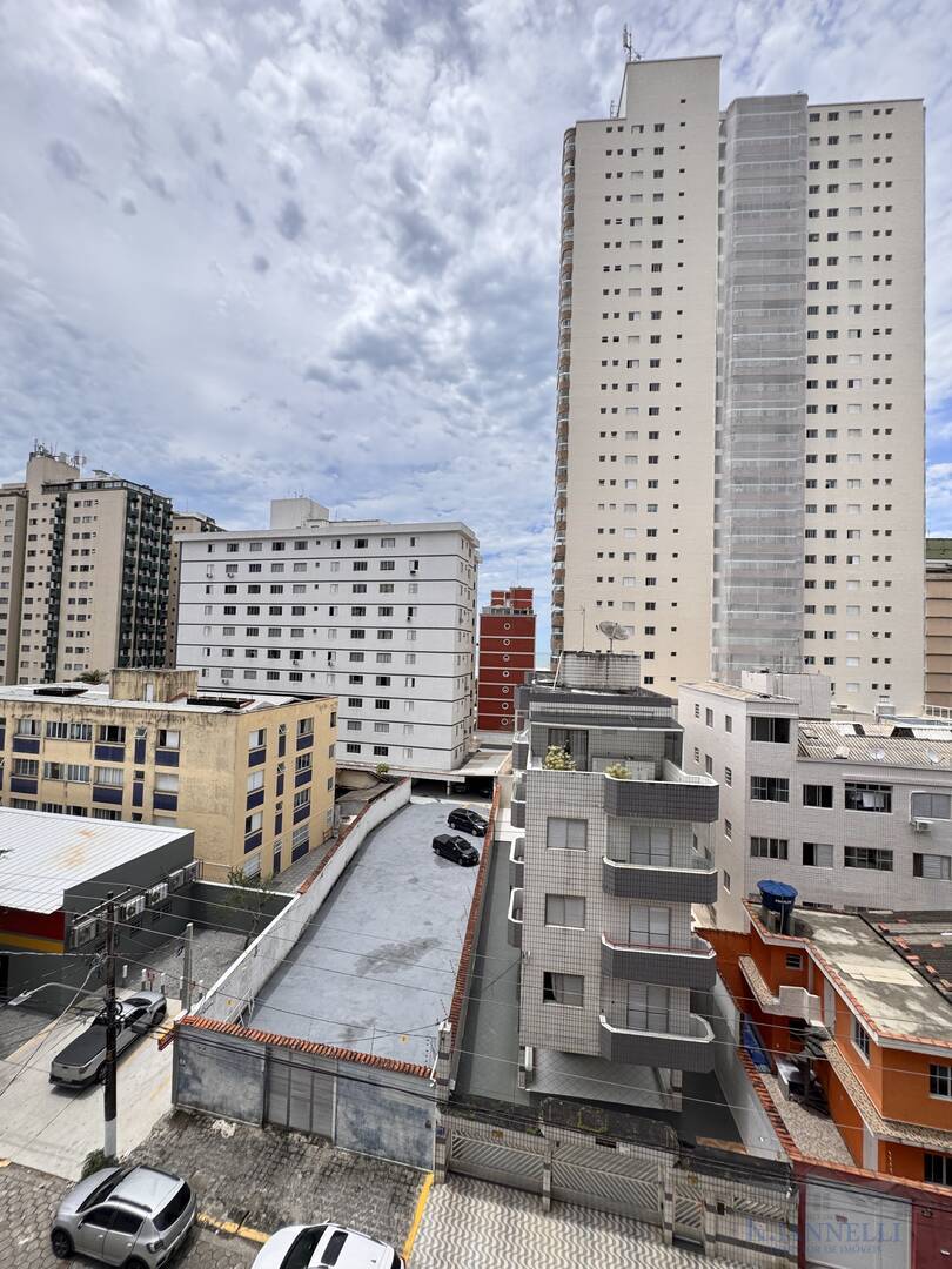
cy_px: 634
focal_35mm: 14
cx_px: 476
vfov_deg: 102.1
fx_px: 513
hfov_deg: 85.7
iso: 50
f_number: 2.2
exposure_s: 1/2083
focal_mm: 2.22
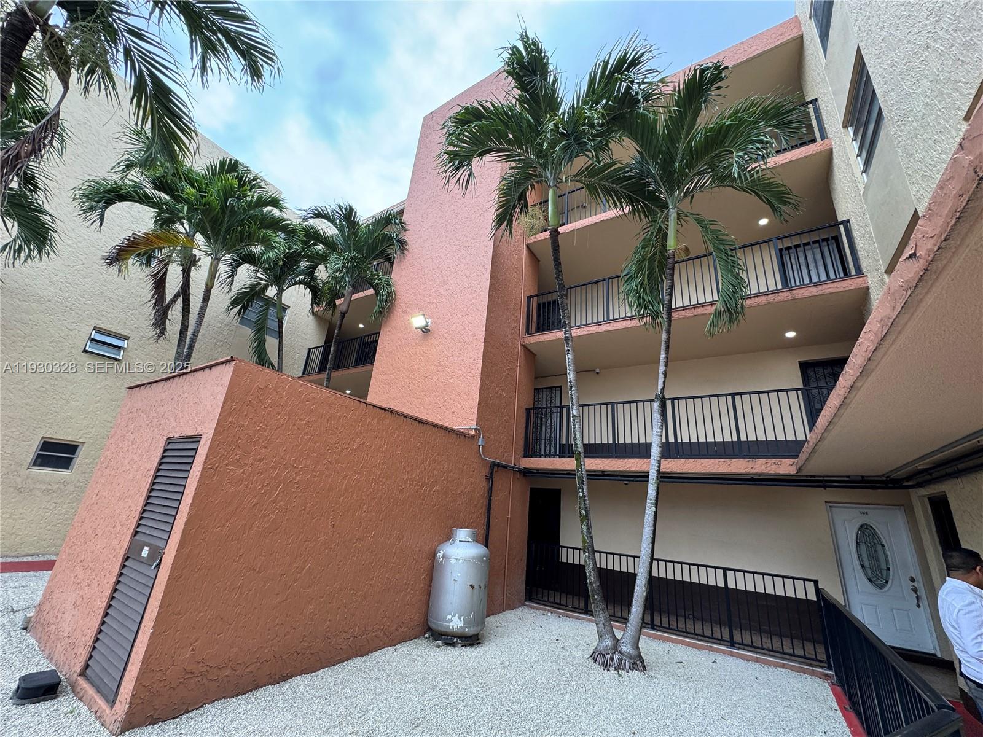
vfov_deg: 85.7
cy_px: 368
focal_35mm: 14
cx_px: 492
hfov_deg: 102.1
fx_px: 398
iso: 64
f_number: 2.2
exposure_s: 1/120
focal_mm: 2.22
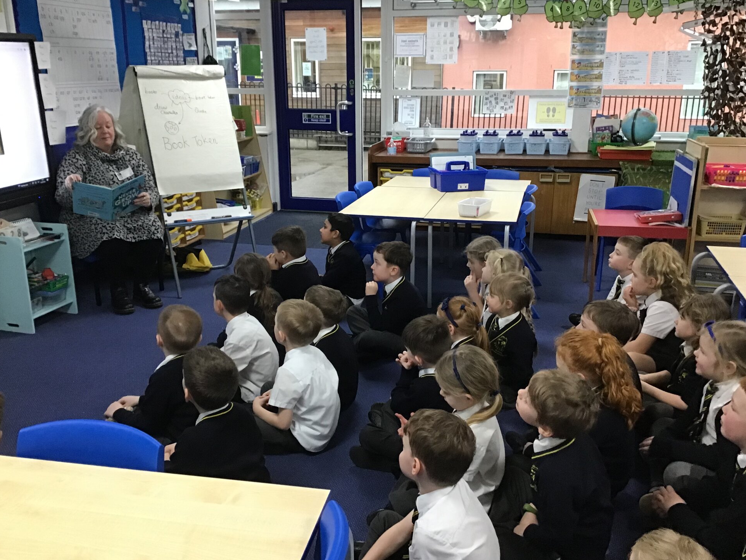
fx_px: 711
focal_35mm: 33
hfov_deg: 55.4
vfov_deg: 42.9
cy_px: 290
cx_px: 369
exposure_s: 1/33
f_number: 2.4
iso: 160
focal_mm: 3.3
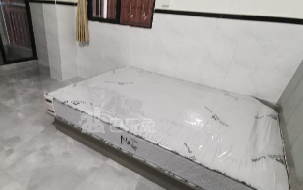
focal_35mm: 23
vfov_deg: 52.4
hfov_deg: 76.0
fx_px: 190
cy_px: 120
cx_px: 117
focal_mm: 2.23
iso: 500
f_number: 2.2
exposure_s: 1/20
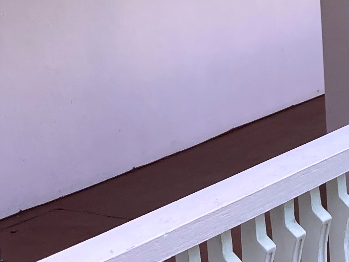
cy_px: -22
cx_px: 461
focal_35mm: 140
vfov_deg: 10.5
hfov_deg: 13.5
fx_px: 1412
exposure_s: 1/125
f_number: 1.8
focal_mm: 3.99
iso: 20
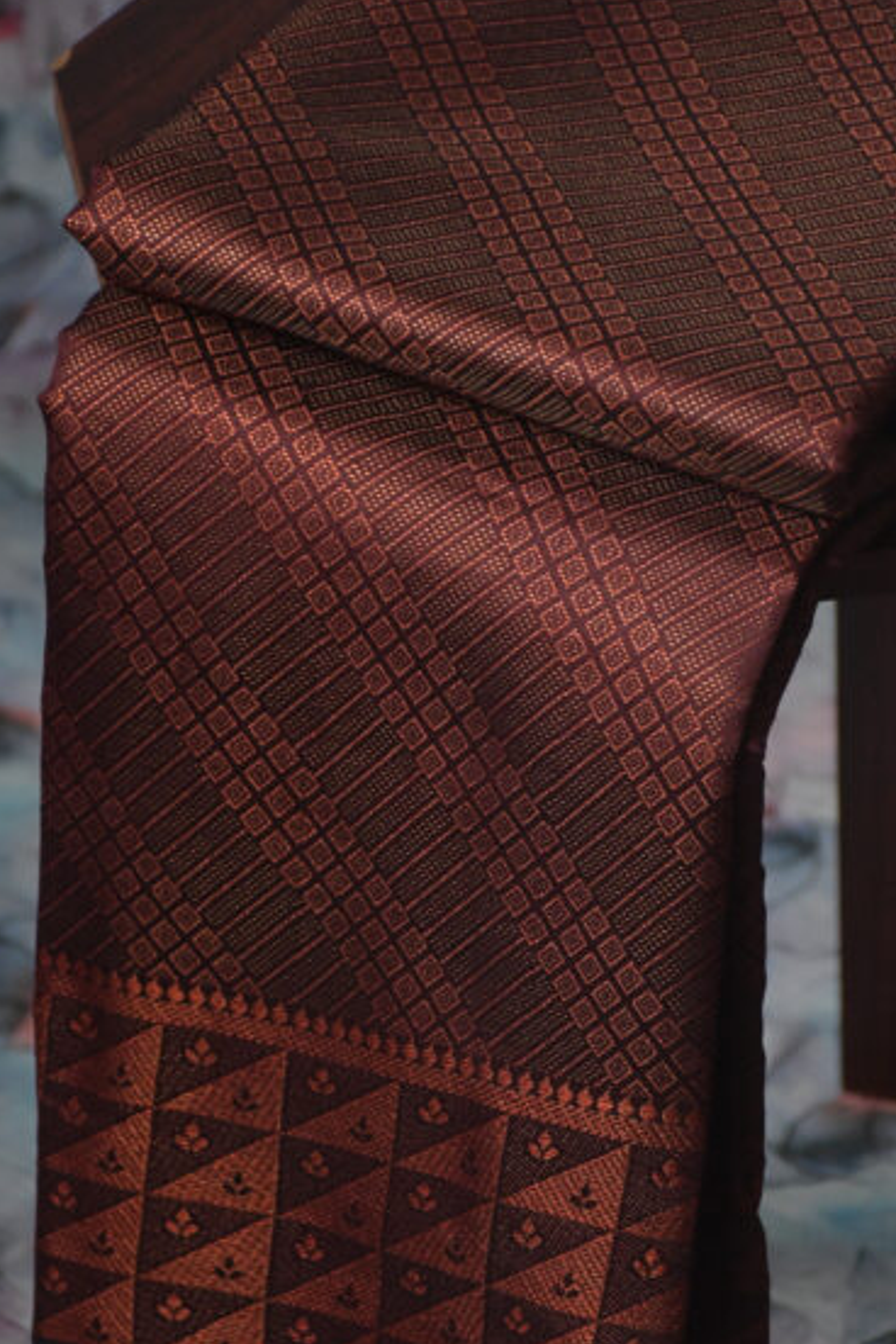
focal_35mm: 256
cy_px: 769
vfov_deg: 8.0
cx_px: 575
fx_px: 9557
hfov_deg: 5.4
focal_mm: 105
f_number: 5.6
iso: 2000
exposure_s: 1/160
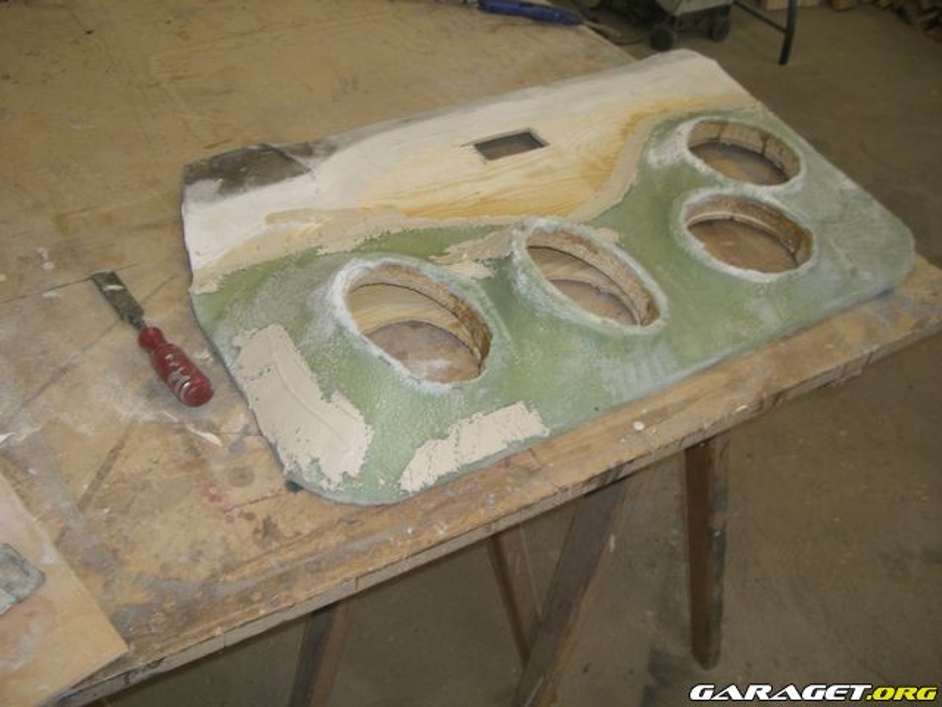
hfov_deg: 49.0
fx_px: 1034
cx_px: 471
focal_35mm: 38
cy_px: 354
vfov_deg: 37.7
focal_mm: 6.2
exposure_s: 1/60
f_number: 2.7
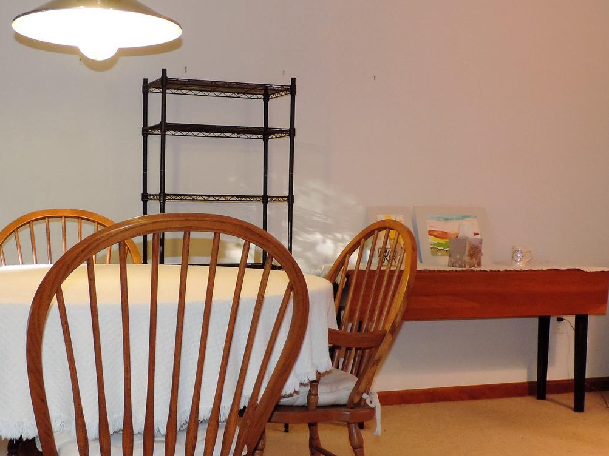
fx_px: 862
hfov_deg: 38.8
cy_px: 275
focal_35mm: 49
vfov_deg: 29.6
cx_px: 265
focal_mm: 4.3
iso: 400
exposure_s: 1/30
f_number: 3
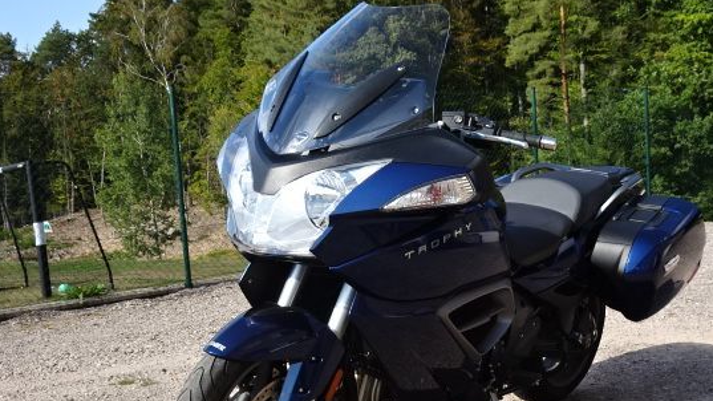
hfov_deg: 42.7
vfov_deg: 24.8
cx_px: 421
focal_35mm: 48
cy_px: 266
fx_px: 907
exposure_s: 1/400
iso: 80
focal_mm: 6.37
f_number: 4
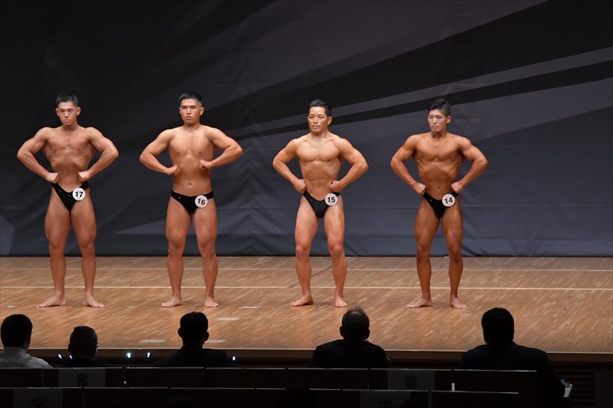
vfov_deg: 8.2
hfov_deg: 12.2
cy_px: 204
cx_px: 306
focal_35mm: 168
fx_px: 2859
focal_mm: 112
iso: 5000
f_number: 5.6
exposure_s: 1/400
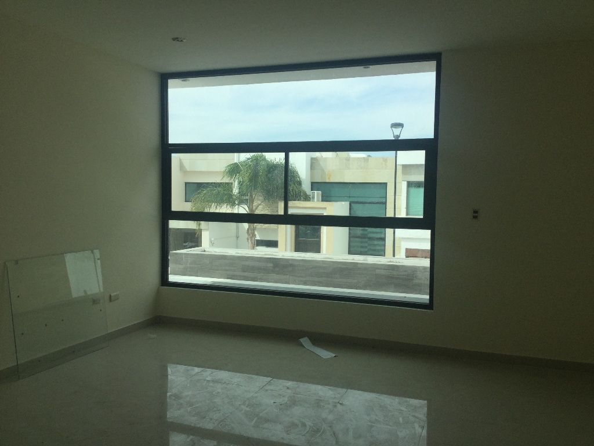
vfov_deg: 45.4
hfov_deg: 58.4
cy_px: 223
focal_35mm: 31
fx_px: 532
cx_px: 297
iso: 25
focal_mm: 3.3
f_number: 2.4
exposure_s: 1/1031
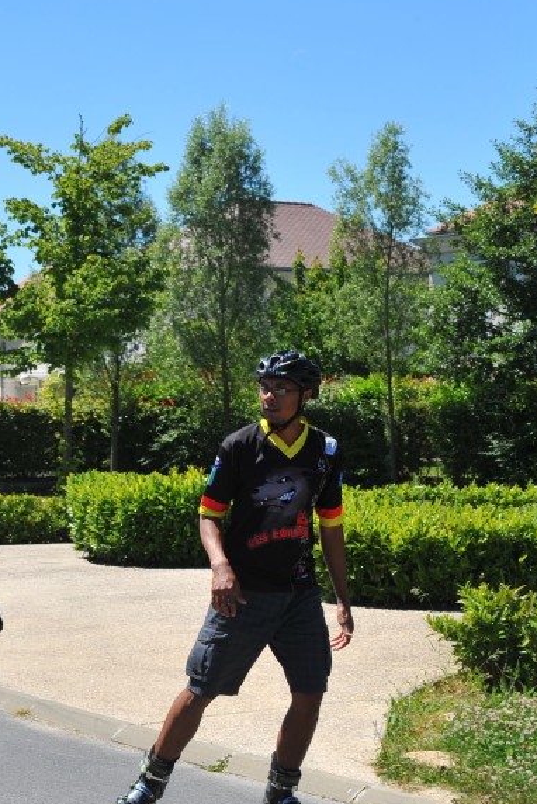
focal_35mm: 96
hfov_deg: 14.3
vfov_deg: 21.2
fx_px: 2145
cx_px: 204
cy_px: 448
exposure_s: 1/500
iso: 400
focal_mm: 55
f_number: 11
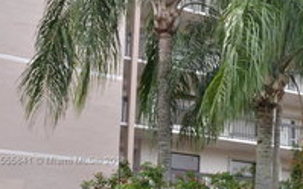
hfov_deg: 23.7
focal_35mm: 81
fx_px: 668
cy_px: 162
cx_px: 346
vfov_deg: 15.9
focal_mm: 22
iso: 100
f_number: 4
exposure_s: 1/250
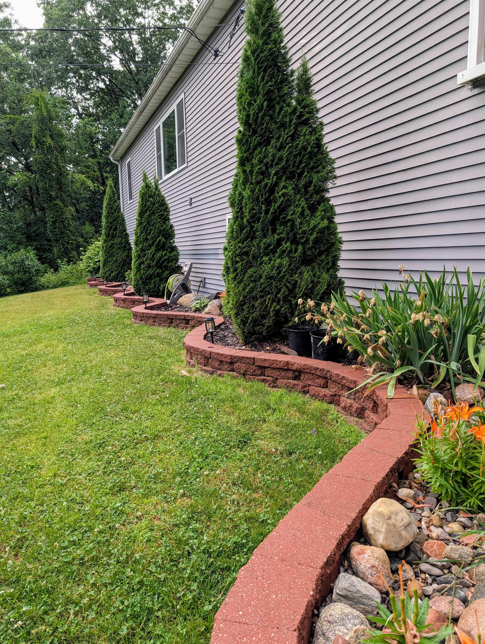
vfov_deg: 71.5
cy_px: 322
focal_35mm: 24
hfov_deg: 56.9
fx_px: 447
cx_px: 242
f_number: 1.68
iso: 19
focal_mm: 6.9
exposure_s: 1/164
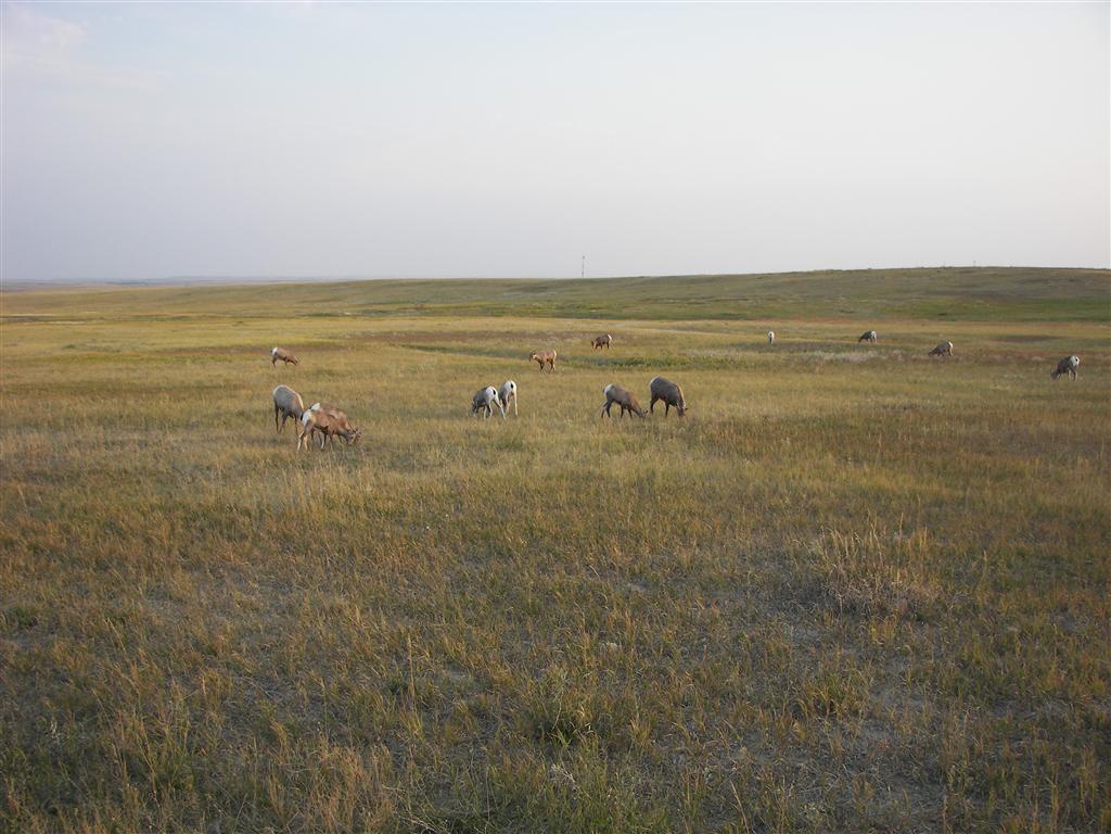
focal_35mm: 36
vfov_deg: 39.7
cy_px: 417
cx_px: 556
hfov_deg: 51.4
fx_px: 1155
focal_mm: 6
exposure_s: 1/200
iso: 64
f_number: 2.8
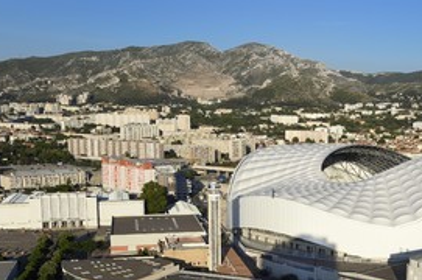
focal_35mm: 59
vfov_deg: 22.7
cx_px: 304
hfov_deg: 33.5
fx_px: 691
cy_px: 213
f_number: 13
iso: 200
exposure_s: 1/320
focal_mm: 38
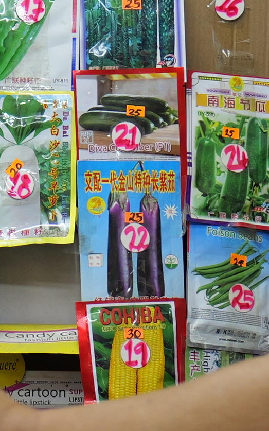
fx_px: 2499
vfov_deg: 9.8
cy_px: 427
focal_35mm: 213
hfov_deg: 6.1
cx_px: -138
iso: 800
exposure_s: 1/60
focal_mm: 35
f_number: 4.5
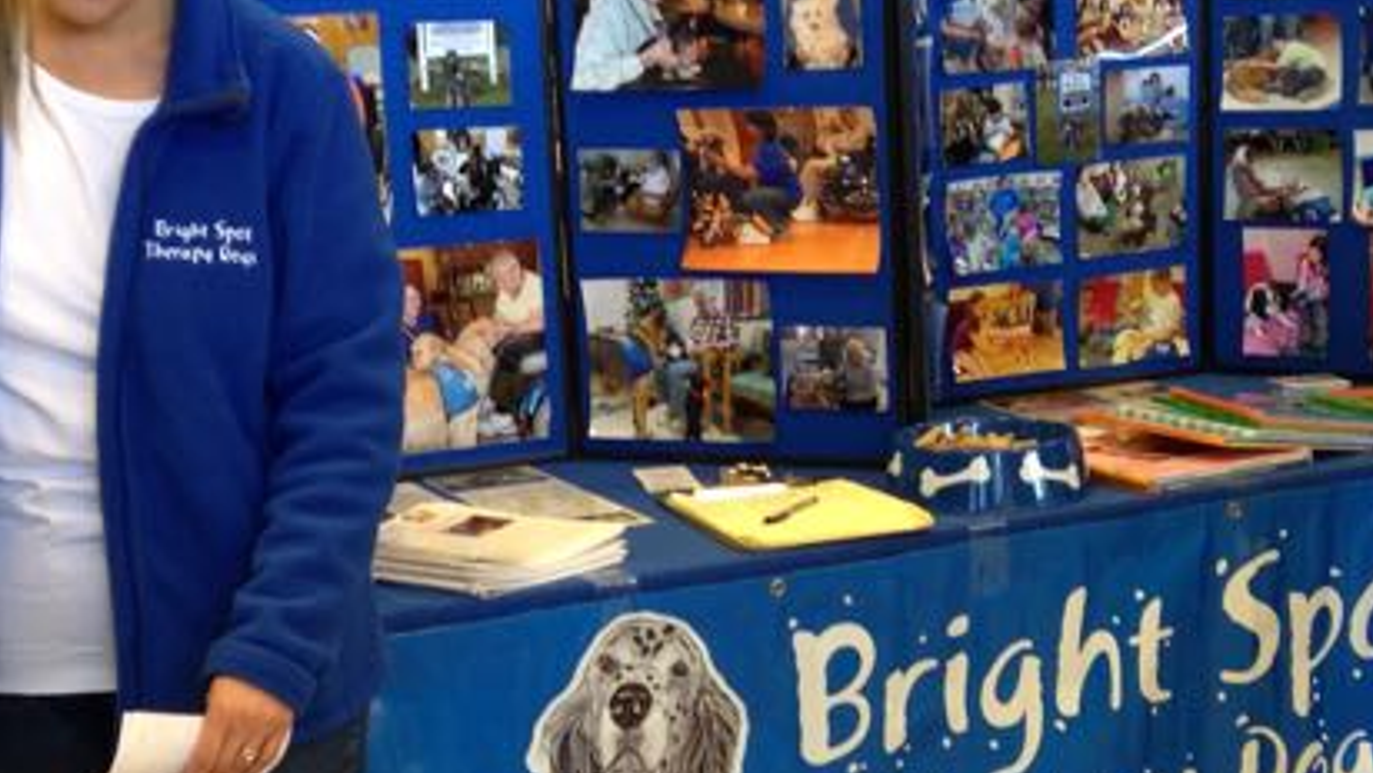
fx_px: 3023
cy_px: 545
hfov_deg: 25.6
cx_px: 780
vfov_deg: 14.5
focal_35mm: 83
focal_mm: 4.12
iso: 64
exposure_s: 1/20
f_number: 2.4
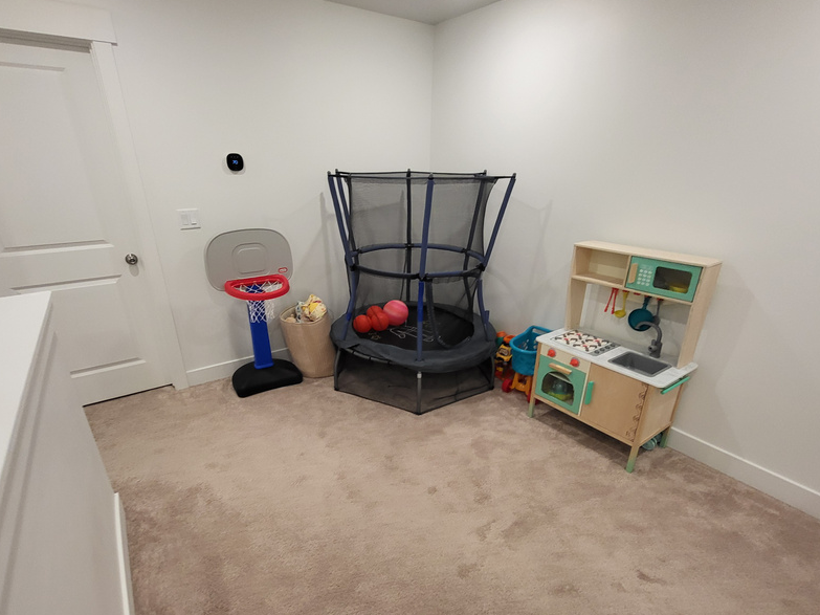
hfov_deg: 91.0
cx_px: 397
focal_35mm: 17
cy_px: 361
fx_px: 403
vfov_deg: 74.1
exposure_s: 1/60
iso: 200
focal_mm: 1.74
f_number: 2.2
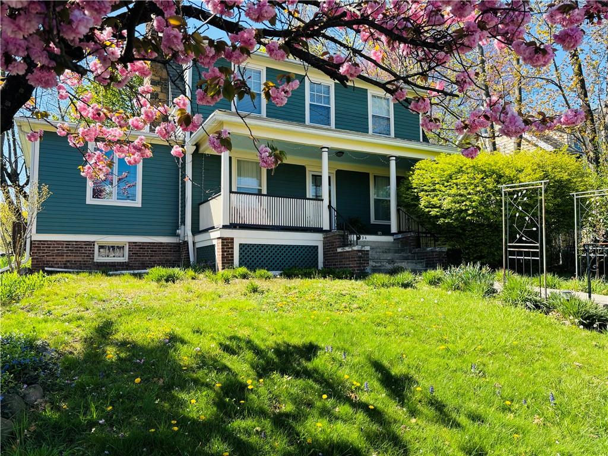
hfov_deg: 67.3
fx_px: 457
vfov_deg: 53.1
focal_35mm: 26
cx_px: 304
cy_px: 228
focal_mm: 5.96
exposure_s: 1/894
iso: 50
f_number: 1.6
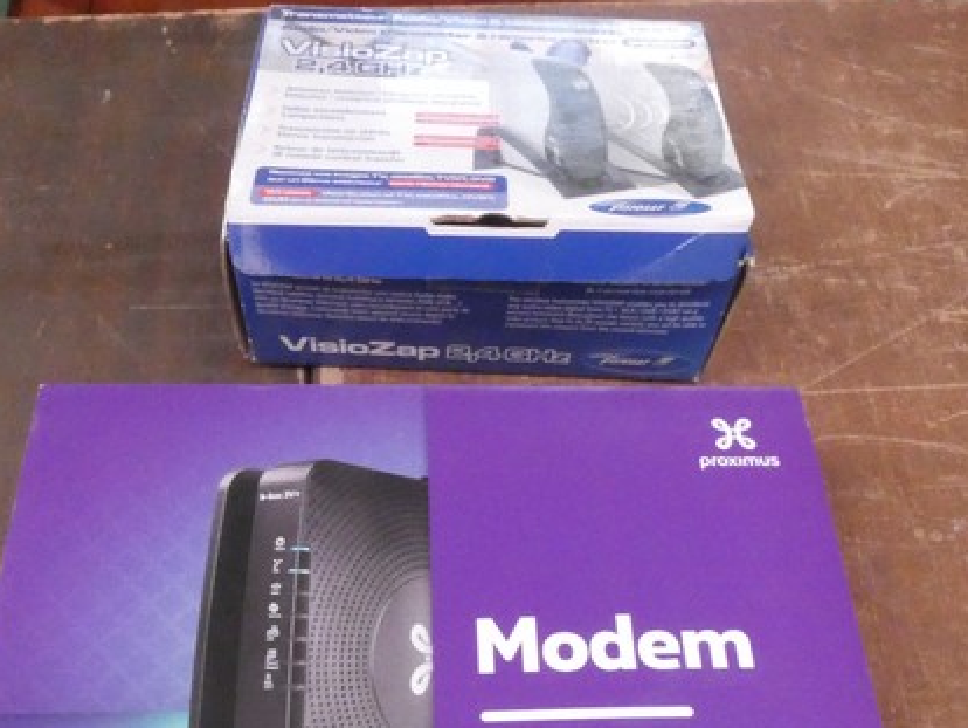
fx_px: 979
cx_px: 452
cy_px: 552
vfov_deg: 39.6
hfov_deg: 52.6
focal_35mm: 35
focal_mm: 3.6
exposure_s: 1/50
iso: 1600
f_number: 8
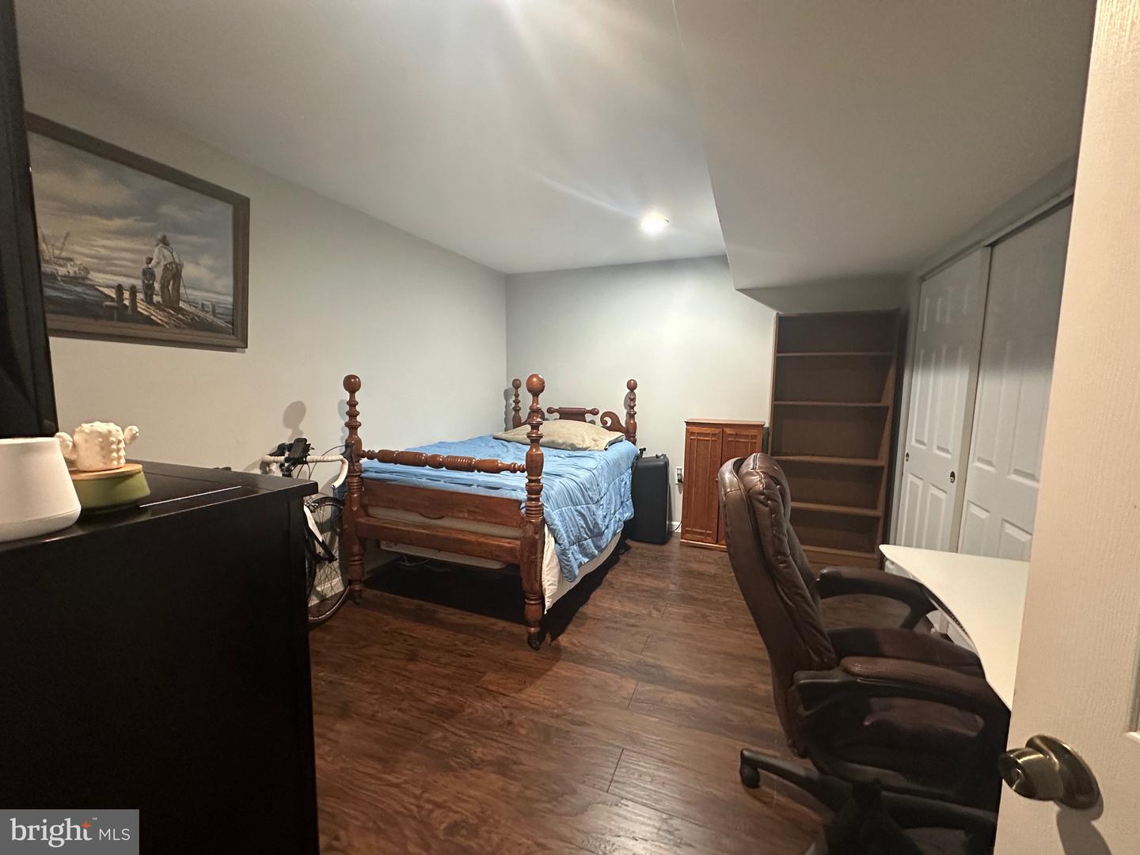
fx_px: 461
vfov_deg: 85.7
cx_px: 570
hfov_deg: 102.1
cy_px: 428
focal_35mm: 14
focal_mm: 2.22
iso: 640
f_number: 2.2
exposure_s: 1/60
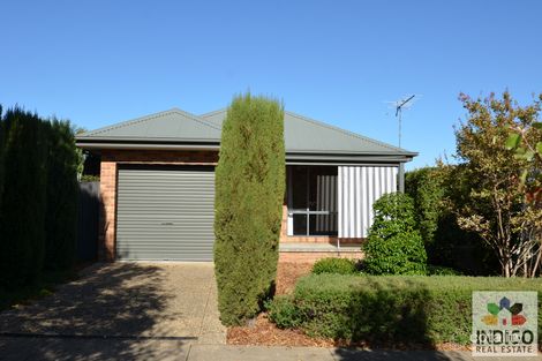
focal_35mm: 34
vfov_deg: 38.3
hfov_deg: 55.1
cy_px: 180
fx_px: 519
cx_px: 271
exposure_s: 1/250
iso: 100
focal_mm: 23
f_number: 8
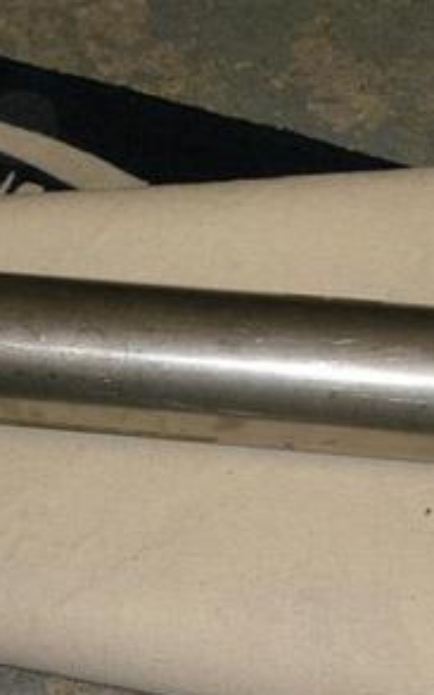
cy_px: 380
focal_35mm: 88
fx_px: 1666
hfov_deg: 14.8
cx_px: 217
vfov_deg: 23.5
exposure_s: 1/60
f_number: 2.7
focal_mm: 6.2
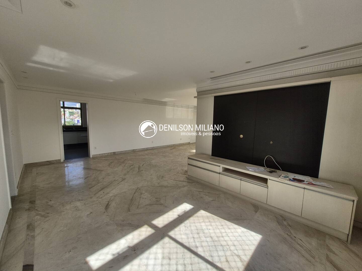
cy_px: 136
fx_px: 136
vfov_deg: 89.9
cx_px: 181
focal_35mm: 13
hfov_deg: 106.2
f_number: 2.2
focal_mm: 1.74
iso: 50
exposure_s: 1/680
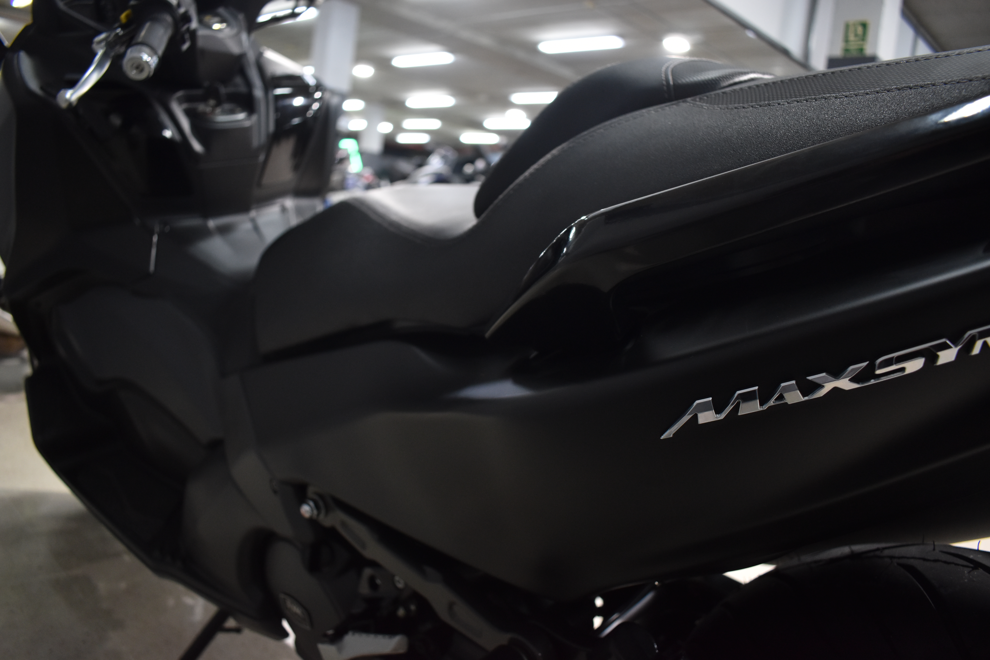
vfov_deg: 47.9
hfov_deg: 67.4
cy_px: 330
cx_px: 495
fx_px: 742
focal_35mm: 27
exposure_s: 1/50
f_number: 3.5
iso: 800
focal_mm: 18
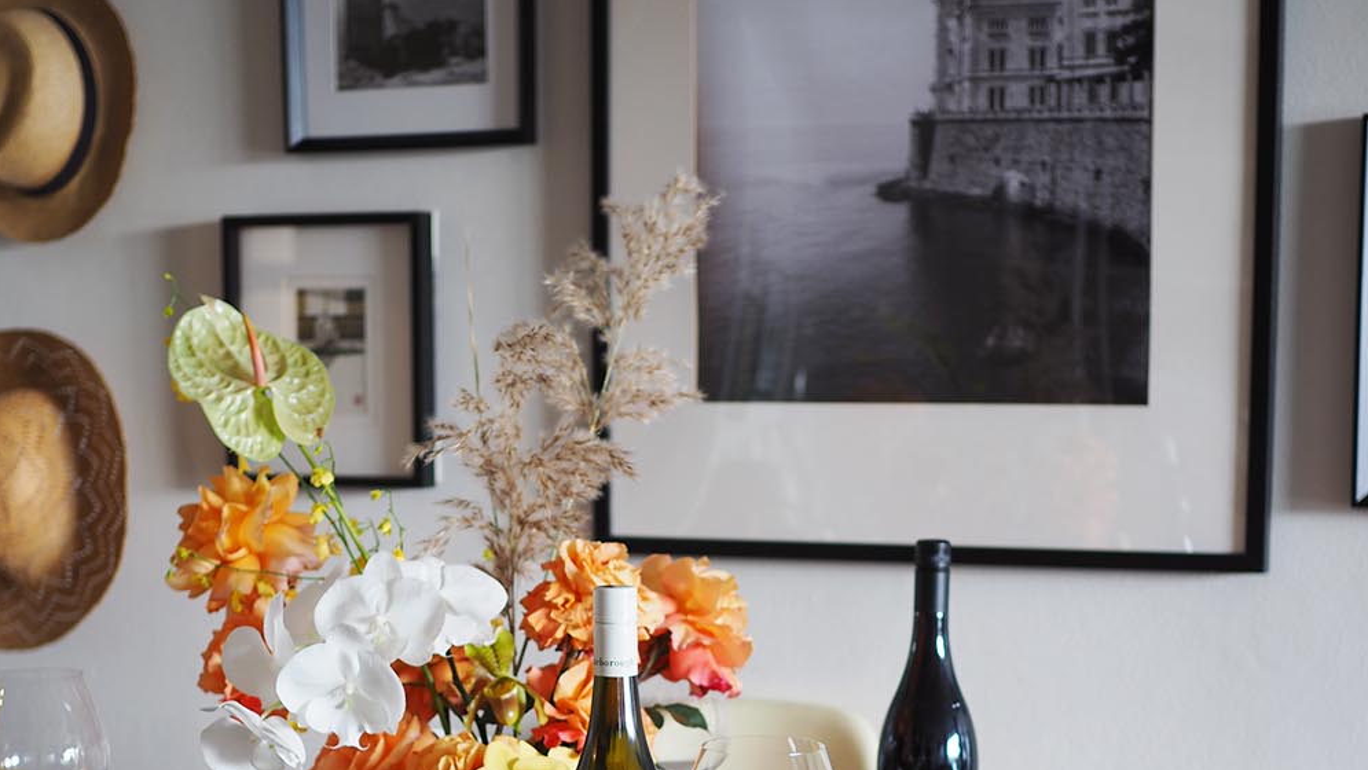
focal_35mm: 73
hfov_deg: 29.0
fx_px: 2648
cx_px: 682
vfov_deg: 16.3
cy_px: 736
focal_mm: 25
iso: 200
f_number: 2
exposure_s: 1/25
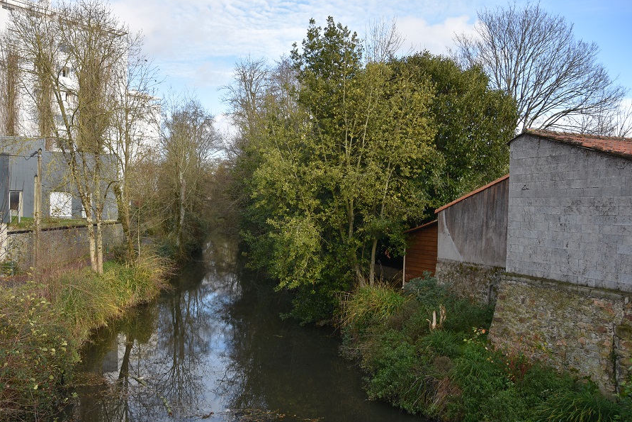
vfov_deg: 42.3
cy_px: 237
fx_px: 544
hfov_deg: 60.1
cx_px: 274
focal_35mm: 31
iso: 100
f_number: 4
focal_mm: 18
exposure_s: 1/250
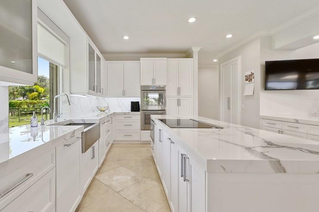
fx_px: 150
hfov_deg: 92.4
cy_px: 105
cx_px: 132
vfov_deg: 70.3
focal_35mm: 17
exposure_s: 1/6
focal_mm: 14
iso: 100
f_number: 8
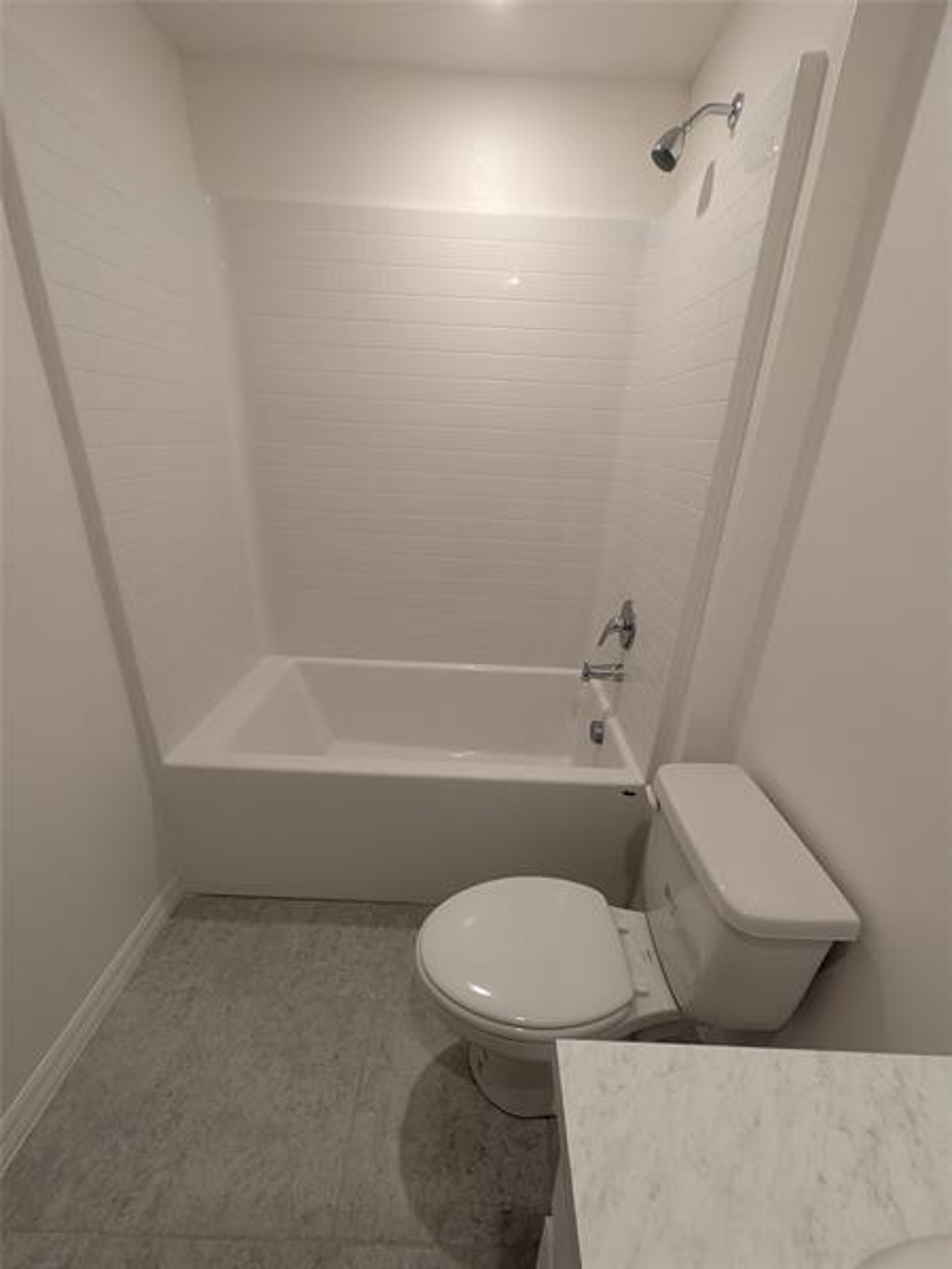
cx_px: 476
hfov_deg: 89.9
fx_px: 477
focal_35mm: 13
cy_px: 634
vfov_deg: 106.2
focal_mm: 1.54
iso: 246
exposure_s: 1/120
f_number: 2.2
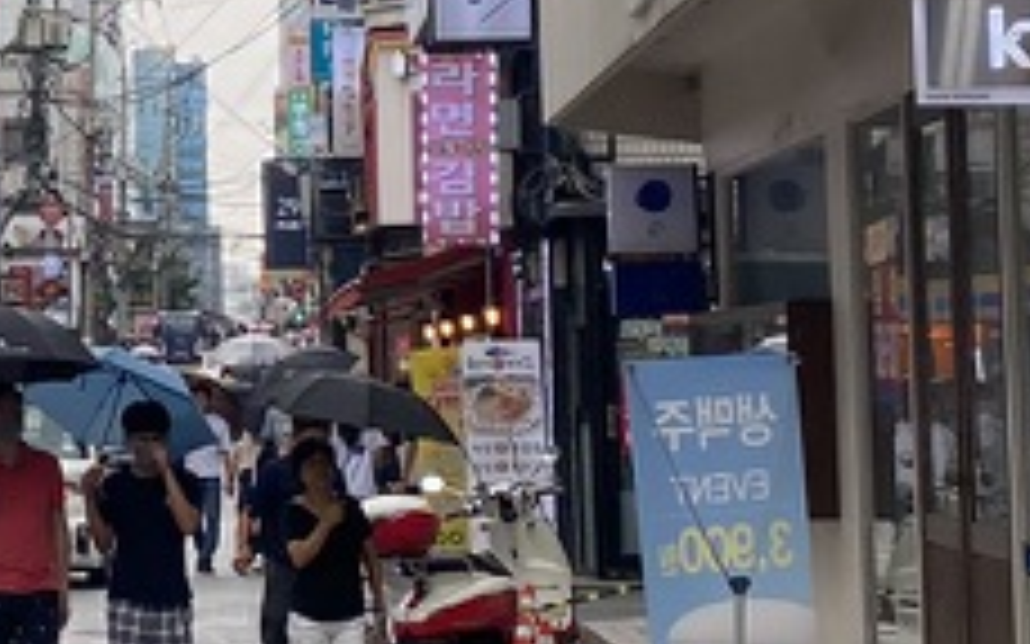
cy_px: 5
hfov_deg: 16.3
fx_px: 3452
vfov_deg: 10.6
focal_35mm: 123
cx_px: -198
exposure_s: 1/389
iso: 32
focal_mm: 4.25
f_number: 1.8
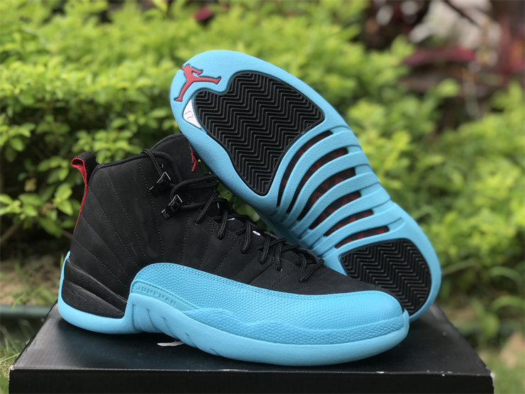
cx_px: 262
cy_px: 197
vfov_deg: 25.7
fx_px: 864
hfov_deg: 33.8
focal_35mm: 57
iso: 20
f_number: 2.8
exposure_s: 1/124
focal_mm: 6.6
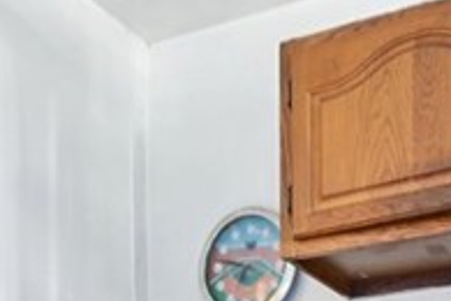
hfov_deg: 30.5
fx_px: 789
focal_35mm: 63
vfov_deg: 17.4
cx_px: 407
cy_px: 549
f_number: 8
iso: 250
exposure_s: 1.6
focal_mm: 12
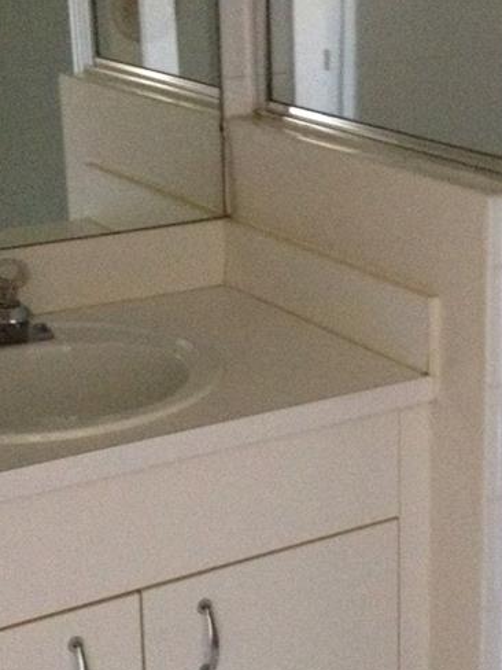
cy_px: 338
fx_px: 1663
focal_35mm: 86
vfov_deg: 22.8
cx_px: 365
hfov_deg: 17.1
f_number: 2.4
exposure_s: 1/15
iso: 500
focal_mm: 4.28
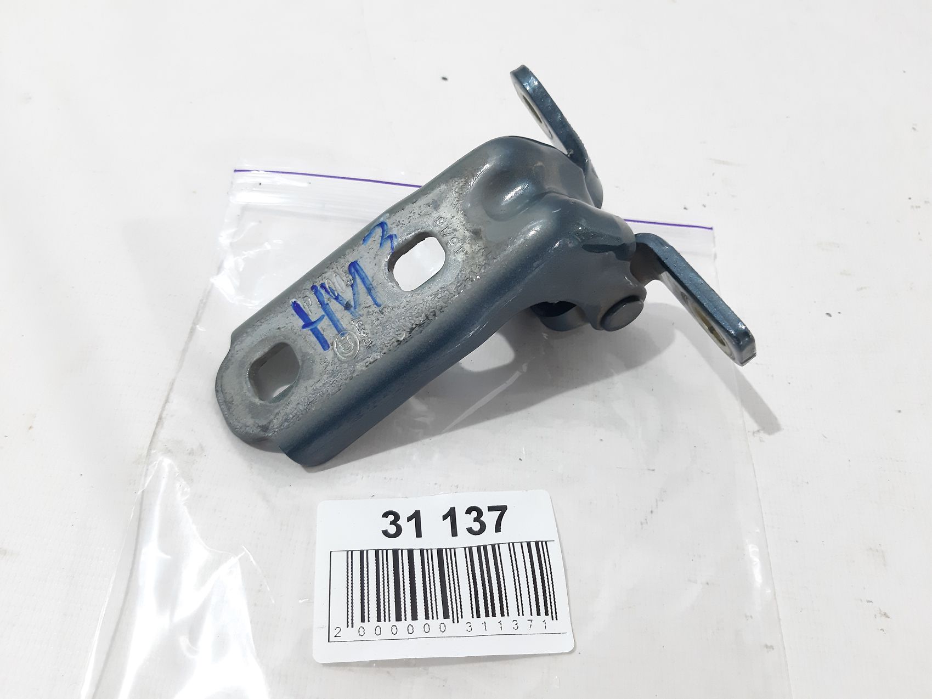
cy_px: 350
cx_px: 466
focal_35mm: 27
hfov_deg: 65.3
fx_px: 727
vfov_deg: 51.3
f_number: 1.7
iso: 160
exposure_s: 1/50
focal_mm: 3.93
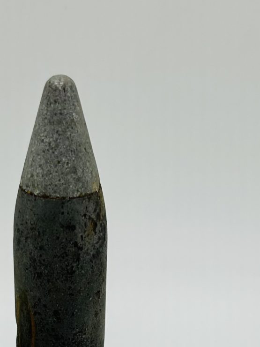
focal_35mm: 90
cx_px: 75
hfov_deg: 16.4
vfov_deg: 20.8
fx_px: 901
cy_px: 377
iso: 50
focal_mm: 5.7
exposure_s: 1/427
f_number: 1.5
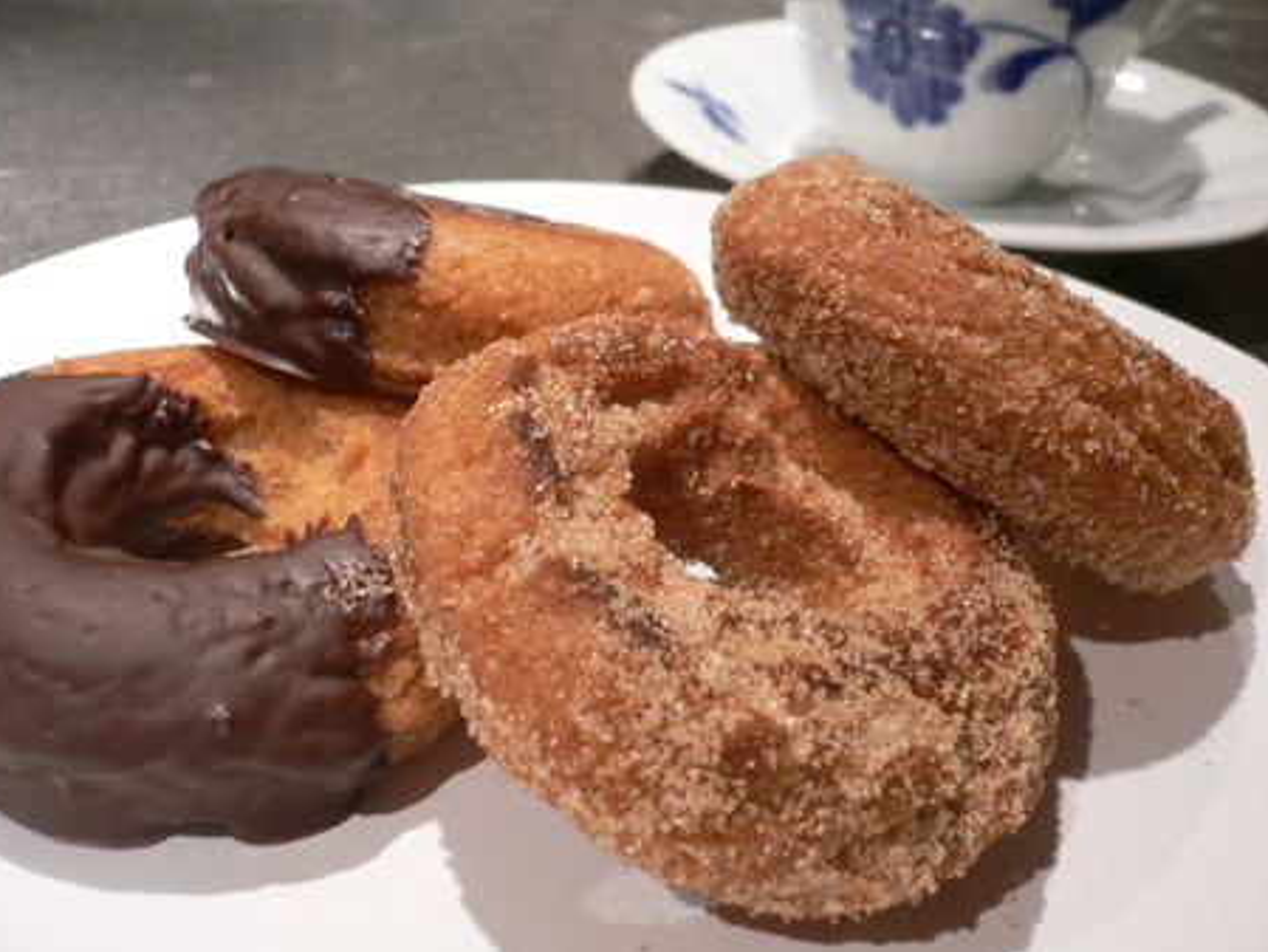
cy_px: 459
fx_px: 1429
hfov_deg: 47.8
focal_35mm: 39
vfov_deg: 36.8
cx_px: 624
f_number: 2.8
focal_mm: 5.8
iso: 100
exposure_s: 1/40
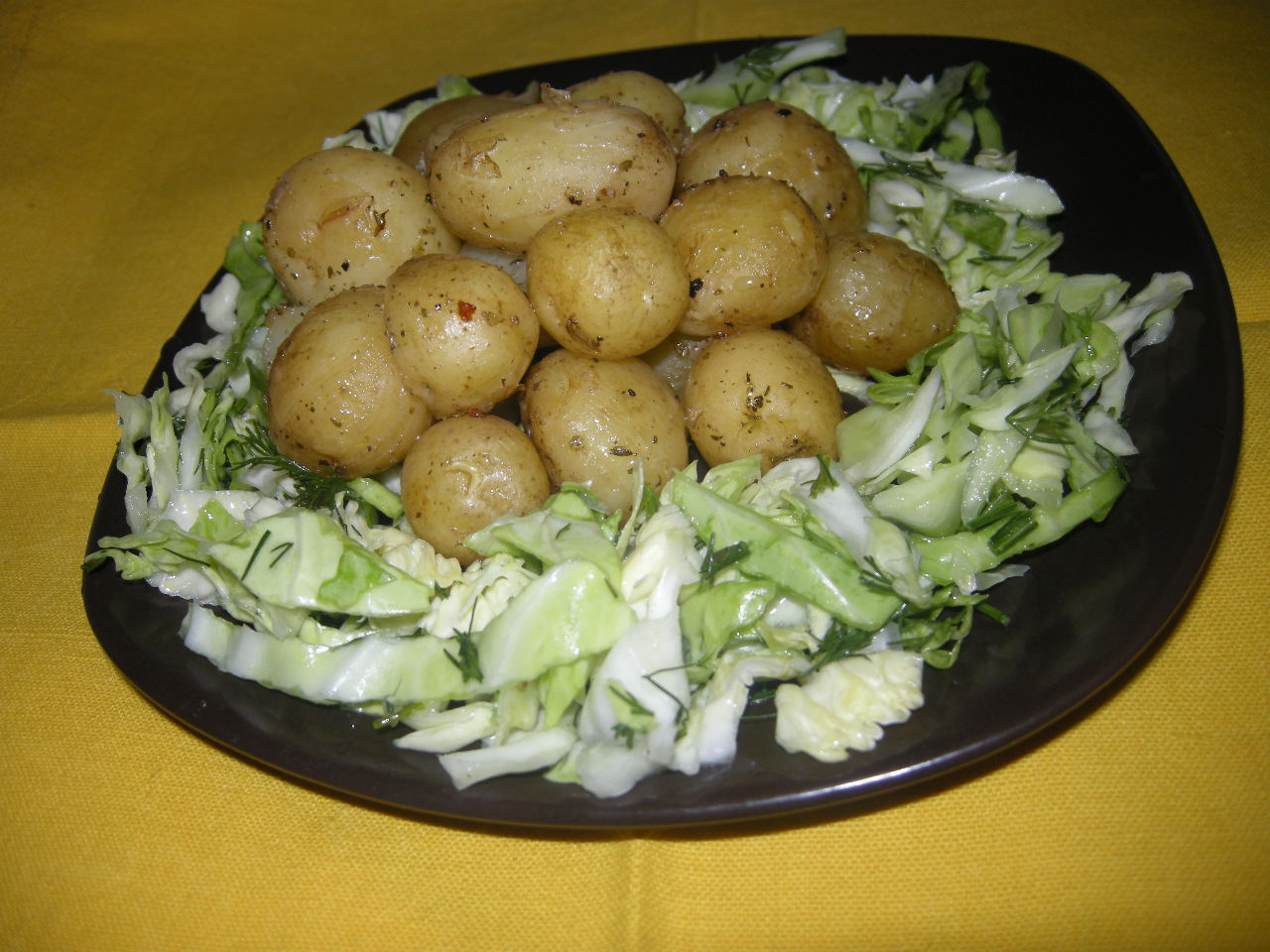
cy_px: 476
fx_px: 1284
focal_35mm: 35
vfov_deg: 40.7
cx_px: 635
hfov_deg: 52.6
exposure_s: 1/60
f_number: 2.7
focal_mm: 7.5
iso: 64
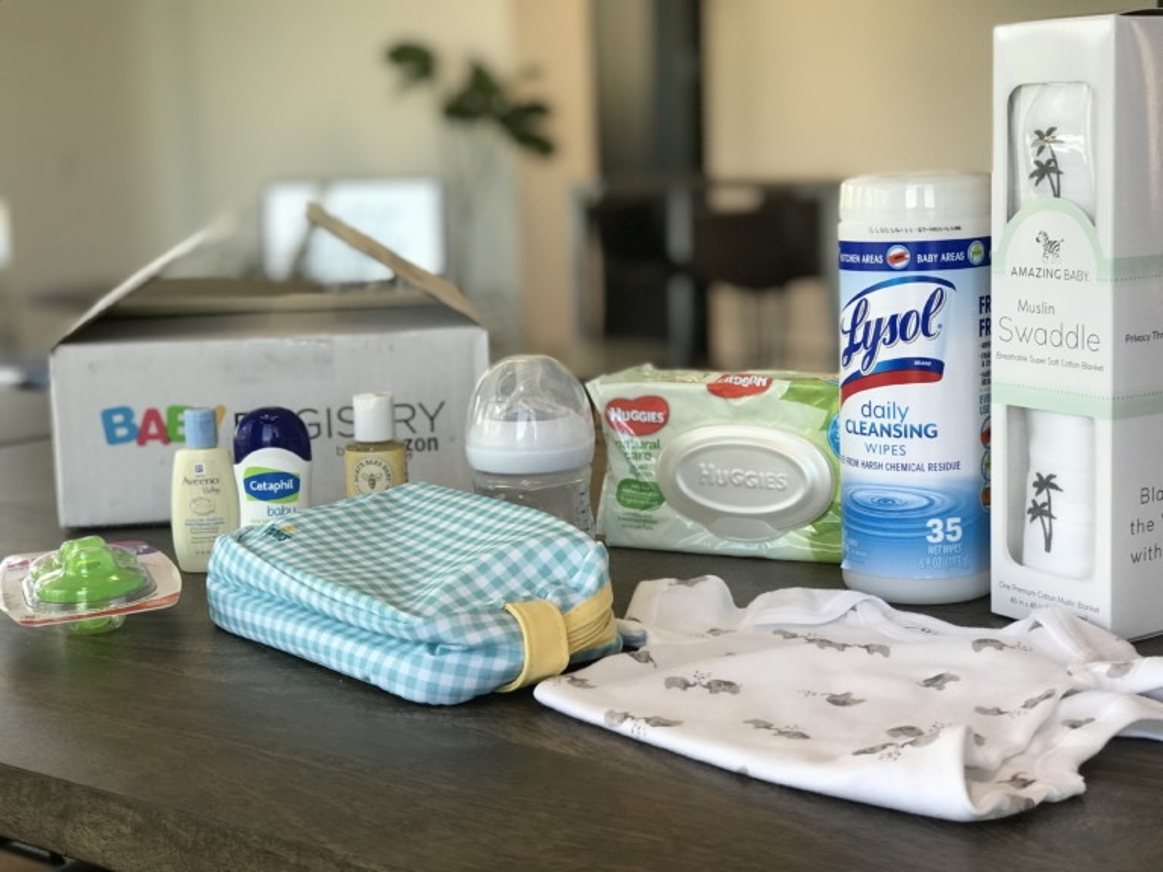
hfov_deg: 33.8
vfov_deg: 25.7
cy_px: 436
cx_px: 582
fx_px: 1915
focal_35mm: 57
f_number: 2.8
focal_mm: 6.6
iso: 50
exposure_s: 1/60
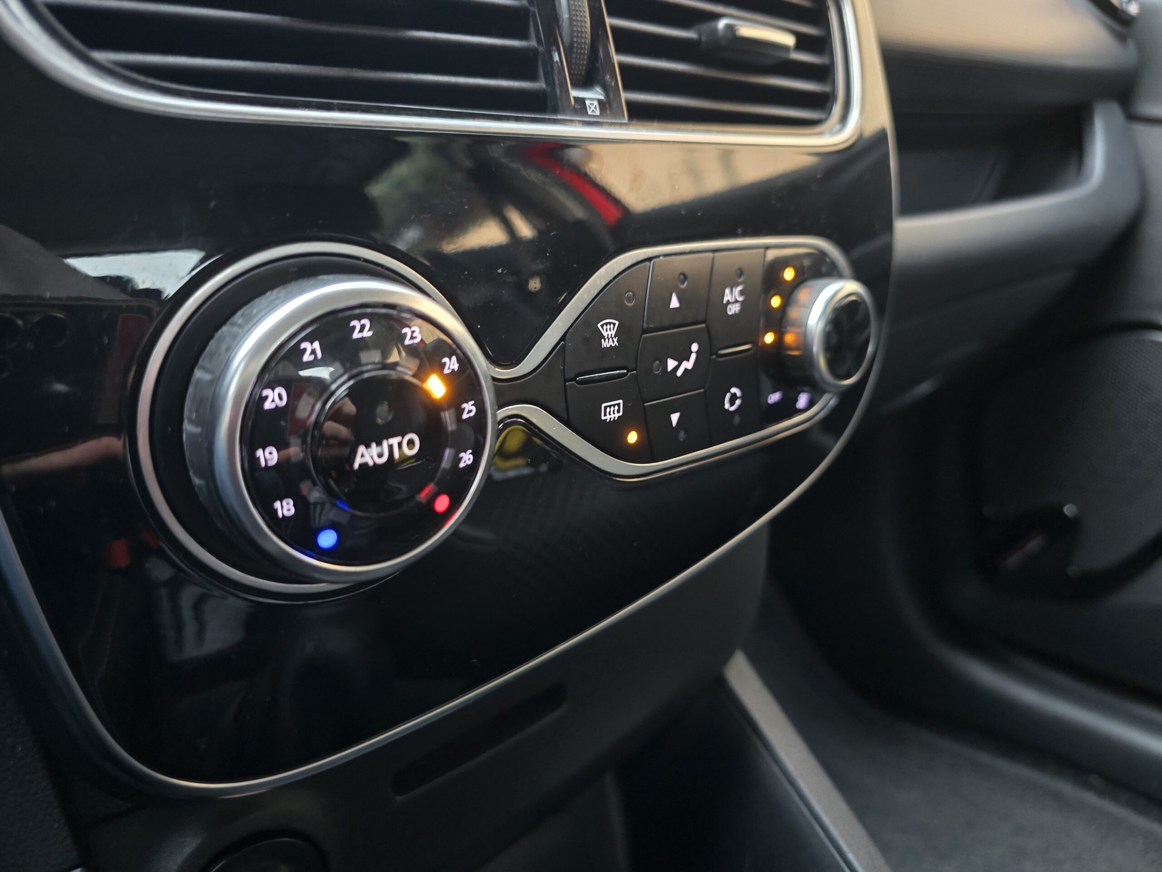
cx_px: 581
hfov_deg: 73.9
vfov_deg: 58.9
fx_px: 772
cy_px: 436
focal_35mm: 23
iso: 2000
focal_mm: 6.3
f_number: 1.7
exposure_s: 1/17
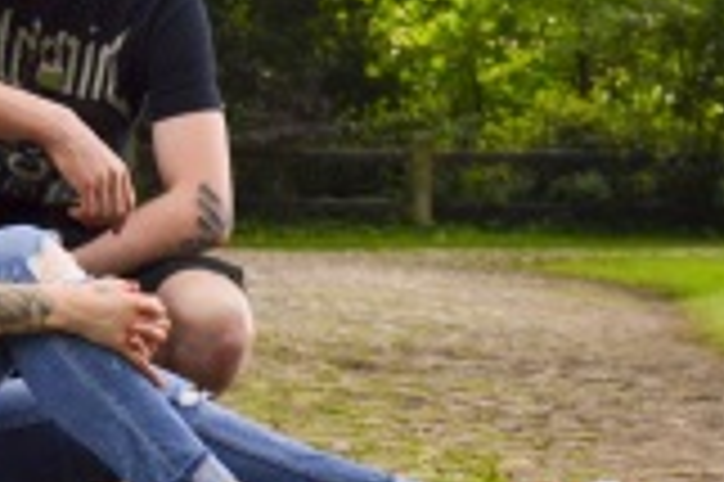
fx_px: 5404
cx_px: -373
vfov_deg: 5.1
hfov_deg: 7.5
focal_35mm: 269
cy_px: 70
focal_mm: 48
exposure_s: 1/160
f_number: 9
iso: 400
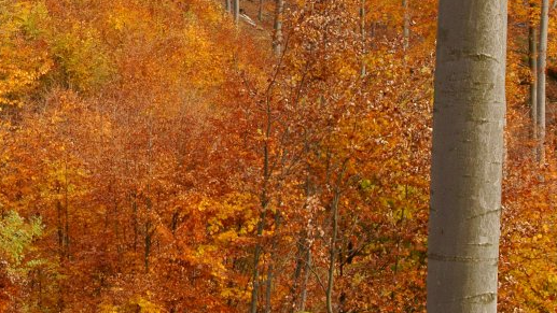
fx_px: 3229
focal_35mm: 219
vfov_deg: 5.6
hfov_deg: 9.6
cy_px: 50
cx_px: -210
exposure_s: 1/125
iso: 400
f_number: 7.1
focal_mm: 45
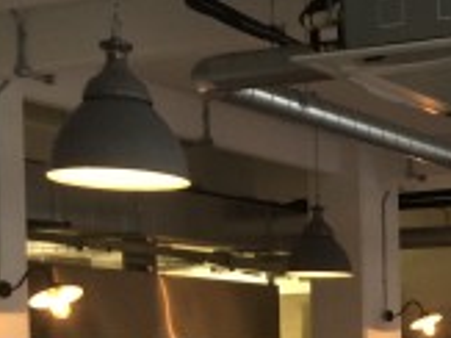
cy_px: 422
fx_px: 1198
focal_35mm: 92
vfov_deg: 15.4
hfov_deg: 18.7
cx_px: 683
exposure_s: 1/30
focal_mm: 4.12
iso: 80
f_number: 2.2
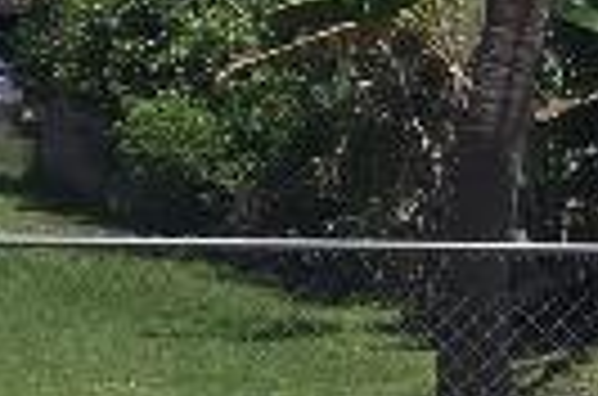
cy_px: 261
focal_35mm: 233
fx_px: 3861
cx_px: -1304
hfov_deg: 7.6
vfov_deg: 5.9
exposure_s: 1/1603
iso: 25
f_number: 2.2
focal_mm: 4.15
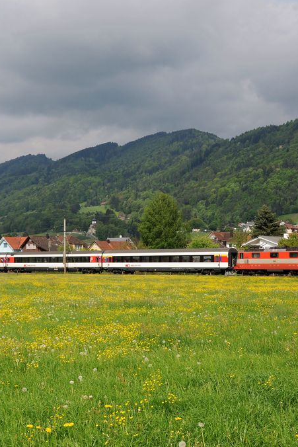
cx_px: 100
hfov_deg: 22.9
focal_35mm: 59
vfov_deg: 33.9
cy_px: 223
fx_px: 732
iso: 200
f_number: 9
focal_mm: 26
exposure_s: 1/640
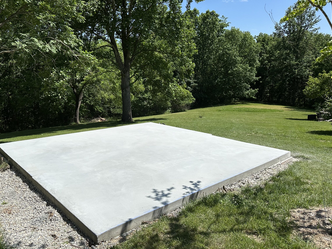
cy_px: 117
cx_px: 156
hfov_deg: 65.3
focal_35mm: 27
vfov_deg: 51.3
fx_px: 259
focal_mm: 6.86
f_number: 1.78
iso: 80
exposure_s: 1/8197
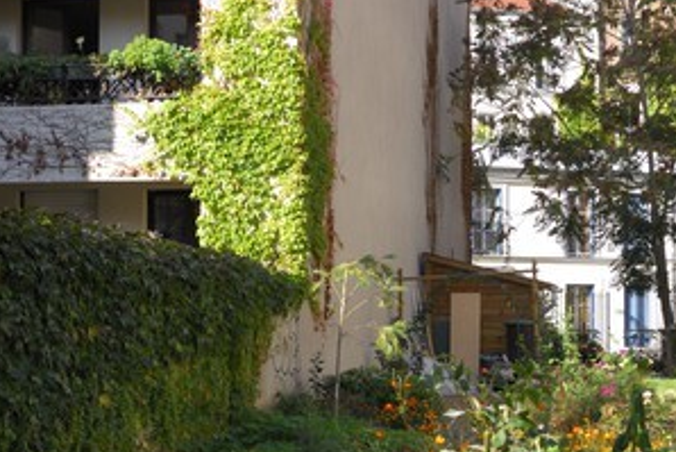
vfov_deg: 15.4
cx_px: 362
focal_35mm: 89
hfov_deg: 22.9
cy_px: 288
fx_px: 1672
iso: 160
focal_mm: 42
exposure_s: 1/125
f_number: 6.7
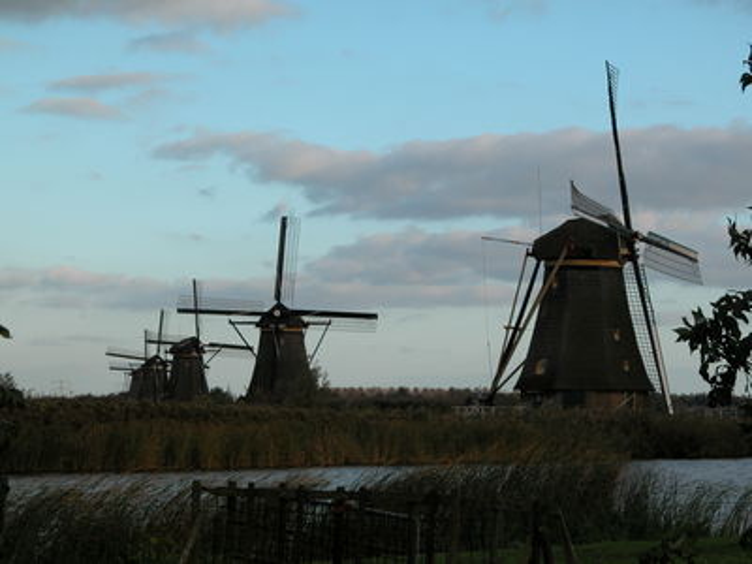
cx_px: 376
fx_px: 2694
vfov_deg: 12.0
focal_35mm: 124
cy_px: 282
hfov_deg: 15.9
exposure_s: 1/308
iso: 100
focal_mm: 31.9
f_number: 5.4
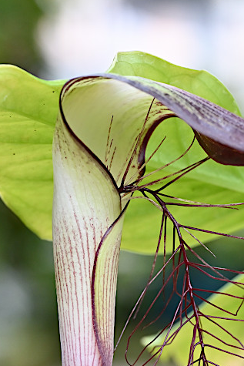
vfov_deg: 9.7
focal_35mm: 212
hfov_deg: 6.5
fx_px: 2154
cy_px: 340
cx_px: 175
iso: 1400
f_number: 8
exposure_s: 1/125
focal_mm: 105
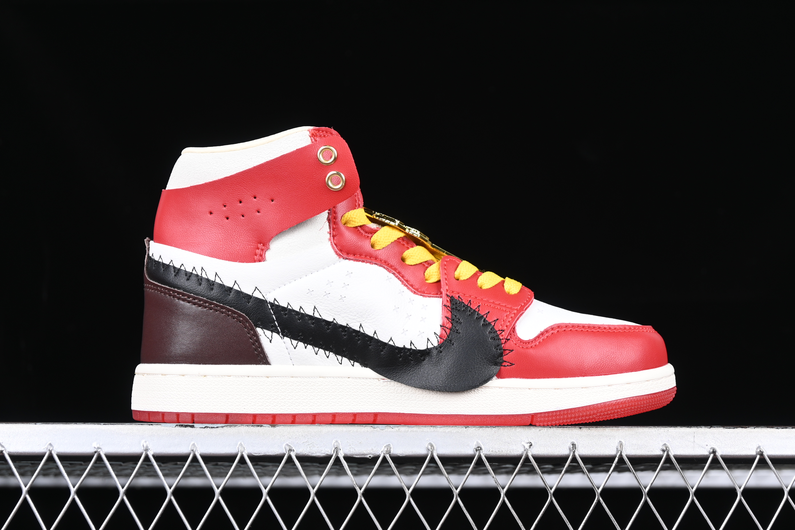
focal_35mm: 75
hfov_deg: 27.0
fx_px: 1656
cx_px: 398
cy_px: 265
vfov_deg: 18.2
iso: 160
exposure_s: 1/60
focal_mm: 50
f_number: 6.3
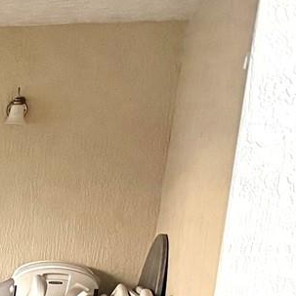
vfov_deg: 14.4
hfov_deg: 11.8
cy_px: 453
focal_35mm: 112
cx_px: -471
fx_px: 1084
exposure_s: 1/60
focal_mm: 6.76
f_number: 1.78
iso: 640
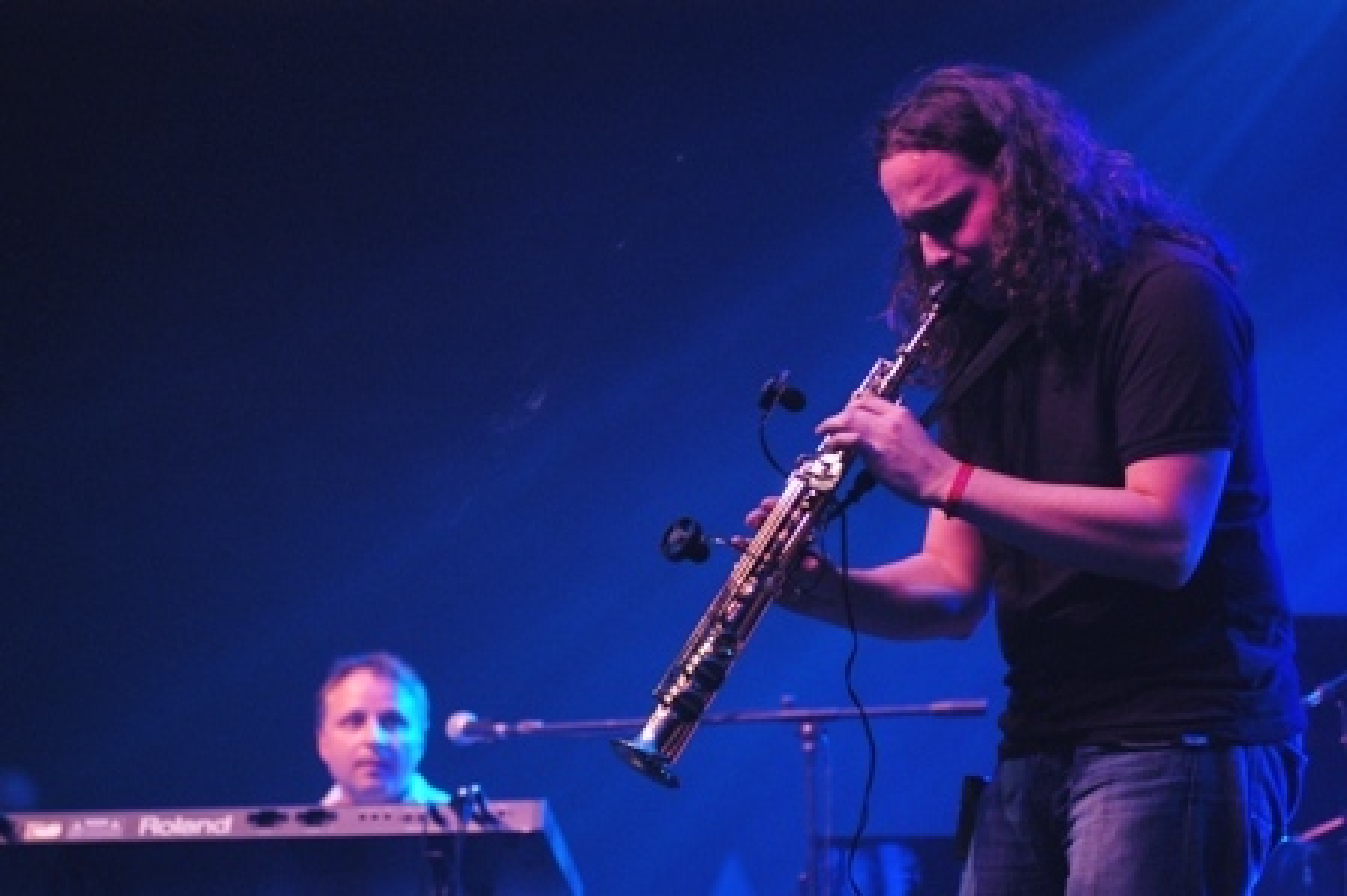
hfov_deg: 17.1
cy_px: 448
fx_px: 4487
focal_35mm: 120
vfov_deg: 11.4
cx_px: 674
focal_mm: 80
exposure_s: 1/100
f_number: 2.8
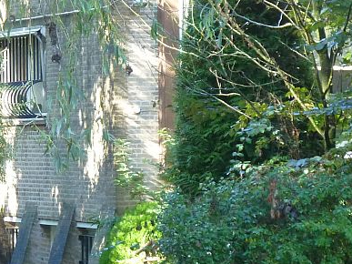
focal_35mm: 315
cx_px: 12
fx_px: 3202
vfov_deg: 4.7
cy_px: 202
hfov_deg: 6.3
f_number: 4.4
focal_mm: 19.5
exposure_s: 1/40
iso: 200
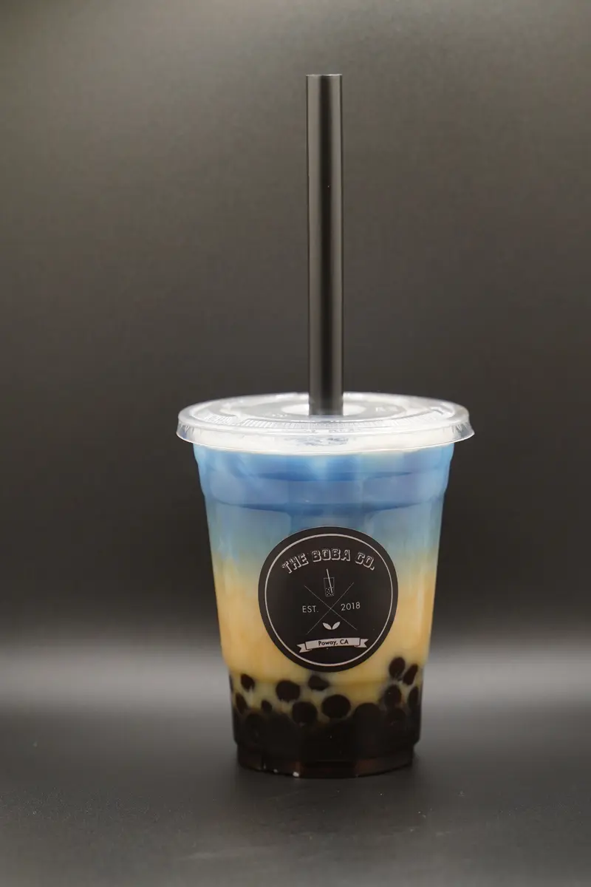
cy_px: 444
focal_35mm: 112
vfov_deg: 18.3
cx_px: 296
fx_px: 2758
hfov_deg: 12.2
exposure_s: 1/250
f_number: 4.5
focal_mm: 75
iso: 800
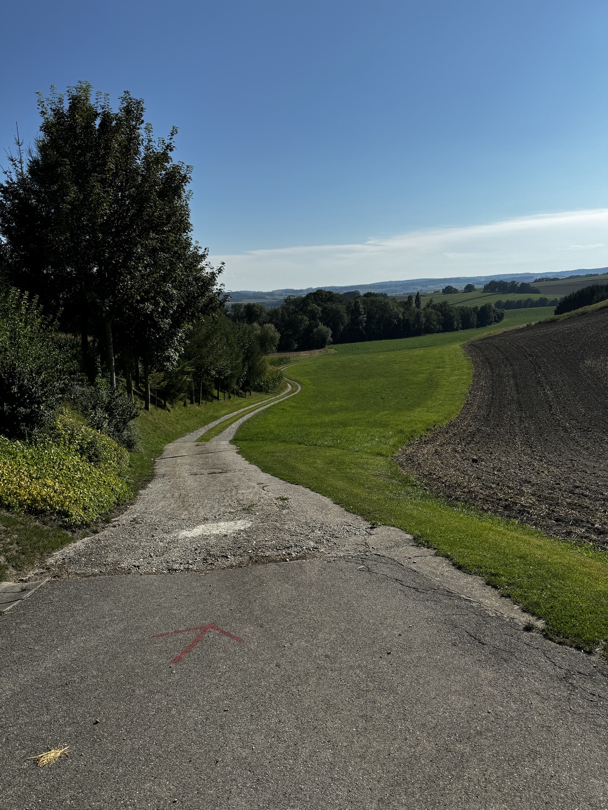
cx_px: 304
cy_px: 405
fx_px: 562
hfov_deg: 56.8
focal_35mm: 24
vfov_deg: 71.6
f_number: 1.78
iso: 80
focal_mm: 6.76
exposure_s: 1/7937
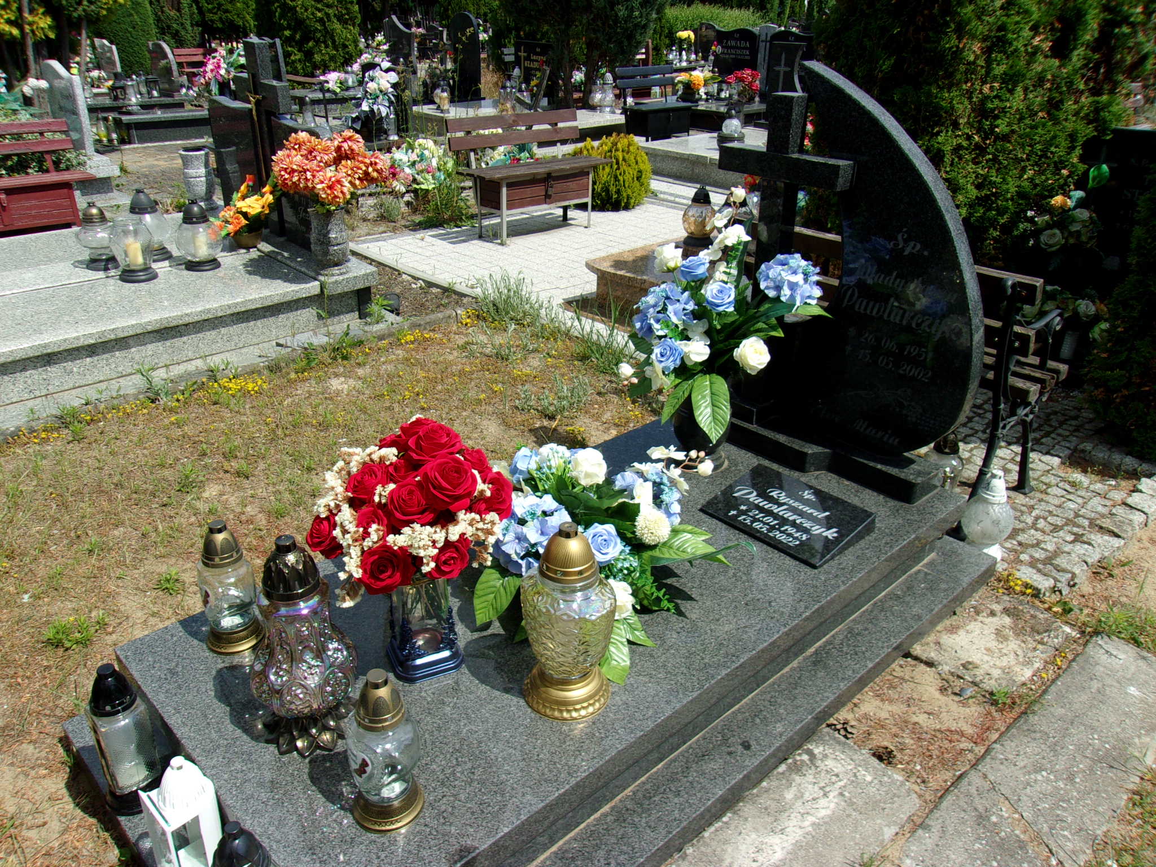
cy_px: 434
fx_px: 902
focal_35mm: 27
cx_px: 578
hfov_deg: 65.3
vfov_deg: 51.4
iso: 80
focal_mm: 4.9
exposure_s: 1/120
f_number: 10.4
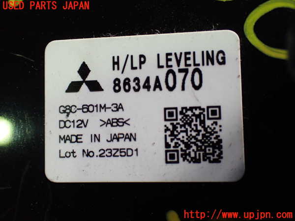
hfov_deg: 49.0
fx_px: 324
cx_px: 148
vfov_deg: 37.7
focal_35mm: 38
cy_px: 110
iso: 500
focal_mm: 6.83
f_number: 2.7
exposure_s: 1/160
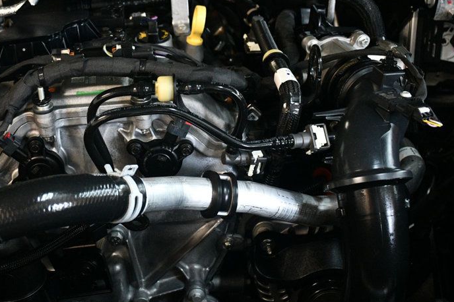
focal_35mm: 67
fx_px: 845
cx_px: 133
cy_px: 125
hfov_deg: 29.8
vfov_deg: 20.3
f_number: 4
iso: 3200
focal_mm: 30
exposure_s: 1/60
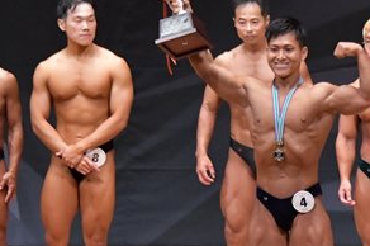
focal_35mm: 462
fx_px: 4743
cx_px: 406
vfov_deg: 3.0
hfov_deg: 4.5
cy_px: 203
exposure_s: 1/400
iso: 6400
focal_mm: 116
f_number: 5.6
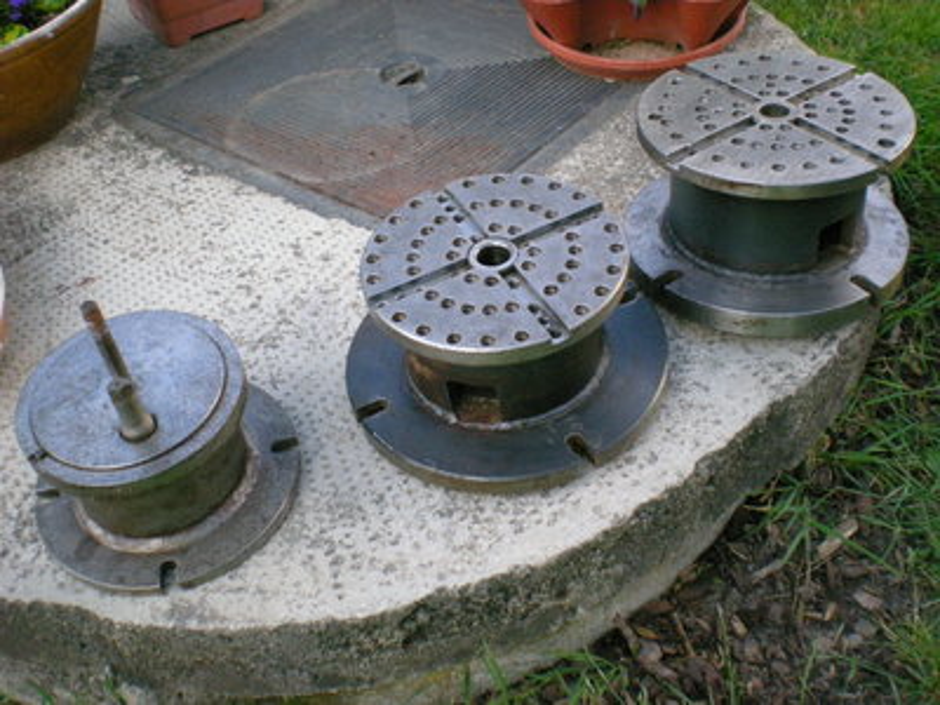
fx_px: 1032
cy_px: 352
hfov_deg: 49.0
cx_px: 470
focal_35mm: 38
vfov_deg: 37.7
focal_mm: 6.3
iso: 400
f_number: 4.6
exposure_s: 1/325
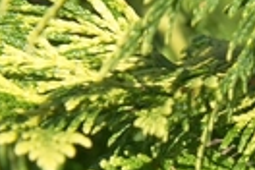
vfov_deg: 2.9
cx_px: 272
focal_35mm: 476
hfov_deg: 4.3
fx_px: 3371
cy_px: 243
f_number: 11
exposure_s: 1/125
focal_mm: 105
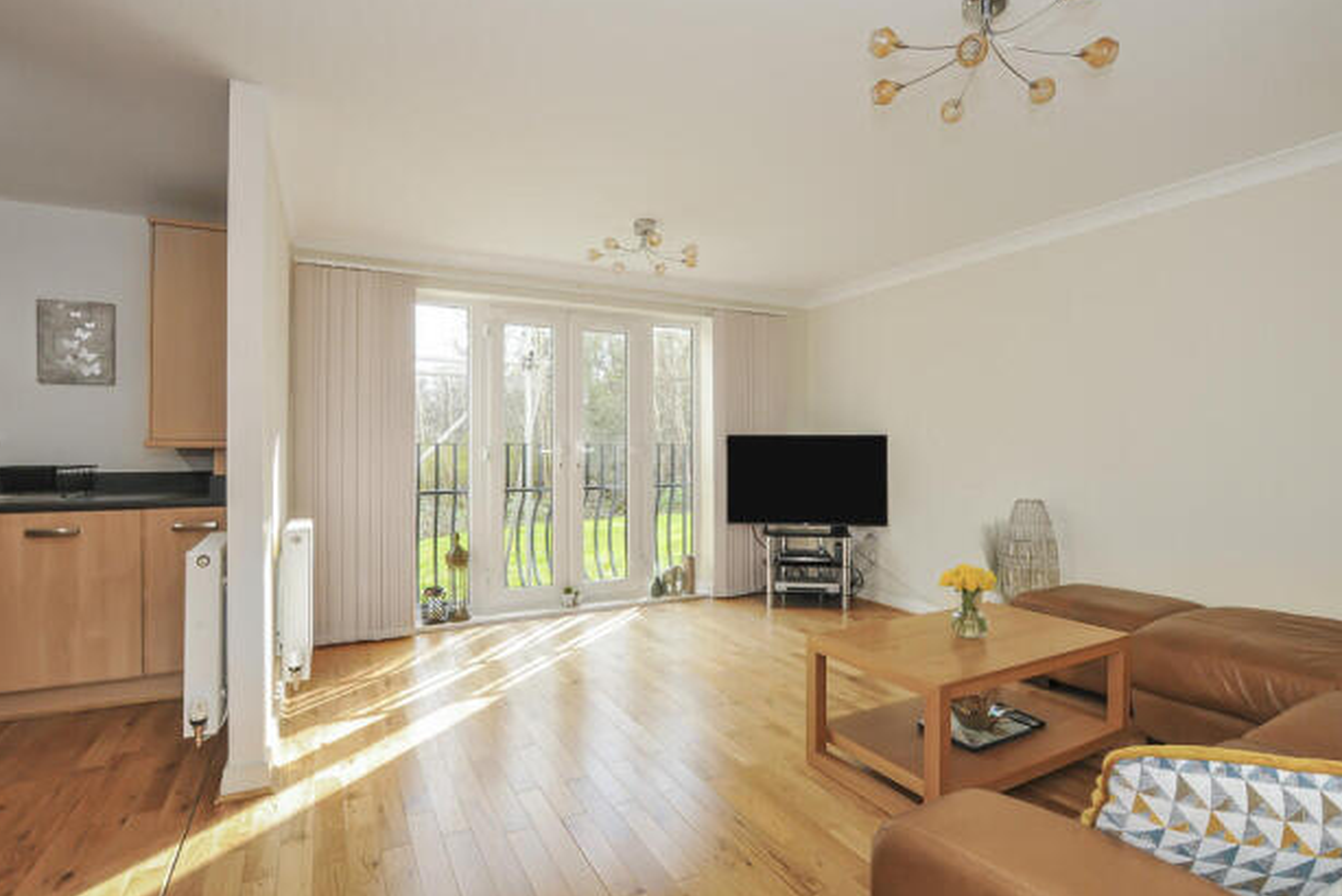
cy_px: 433
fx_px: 597
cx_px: 647
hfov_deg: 96.7
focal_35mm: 16
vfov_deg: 73.8
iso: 400
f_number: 14
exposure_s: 1/10
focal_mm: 10
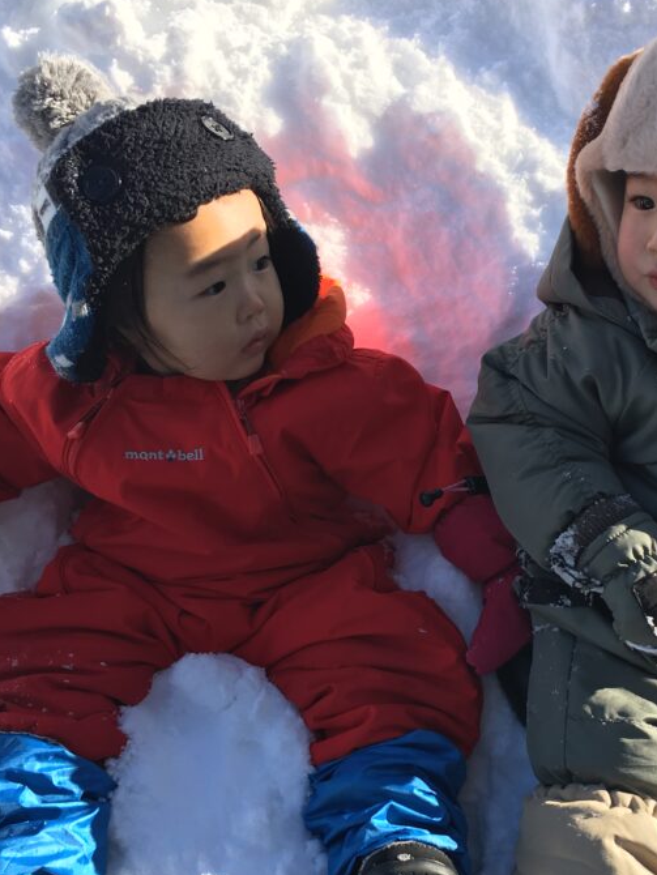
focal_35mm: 45
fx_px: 1138
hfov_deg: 31.8
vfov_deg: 41.8
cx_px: 464
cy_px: 535
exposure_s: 1/680
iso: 25
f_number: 2.2
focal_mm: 4.15
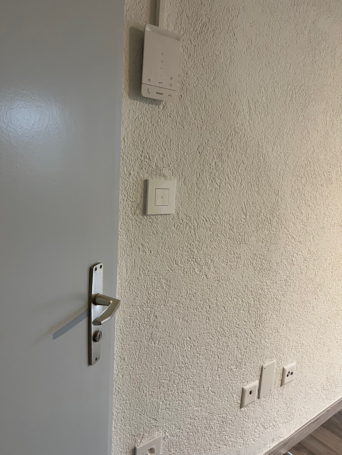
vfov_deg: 67.3
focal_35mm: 26
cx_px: 171
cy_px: 228
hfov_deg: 53.1
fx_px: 343
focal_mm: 5.7
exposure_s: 1/60
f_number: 1.5
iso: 200
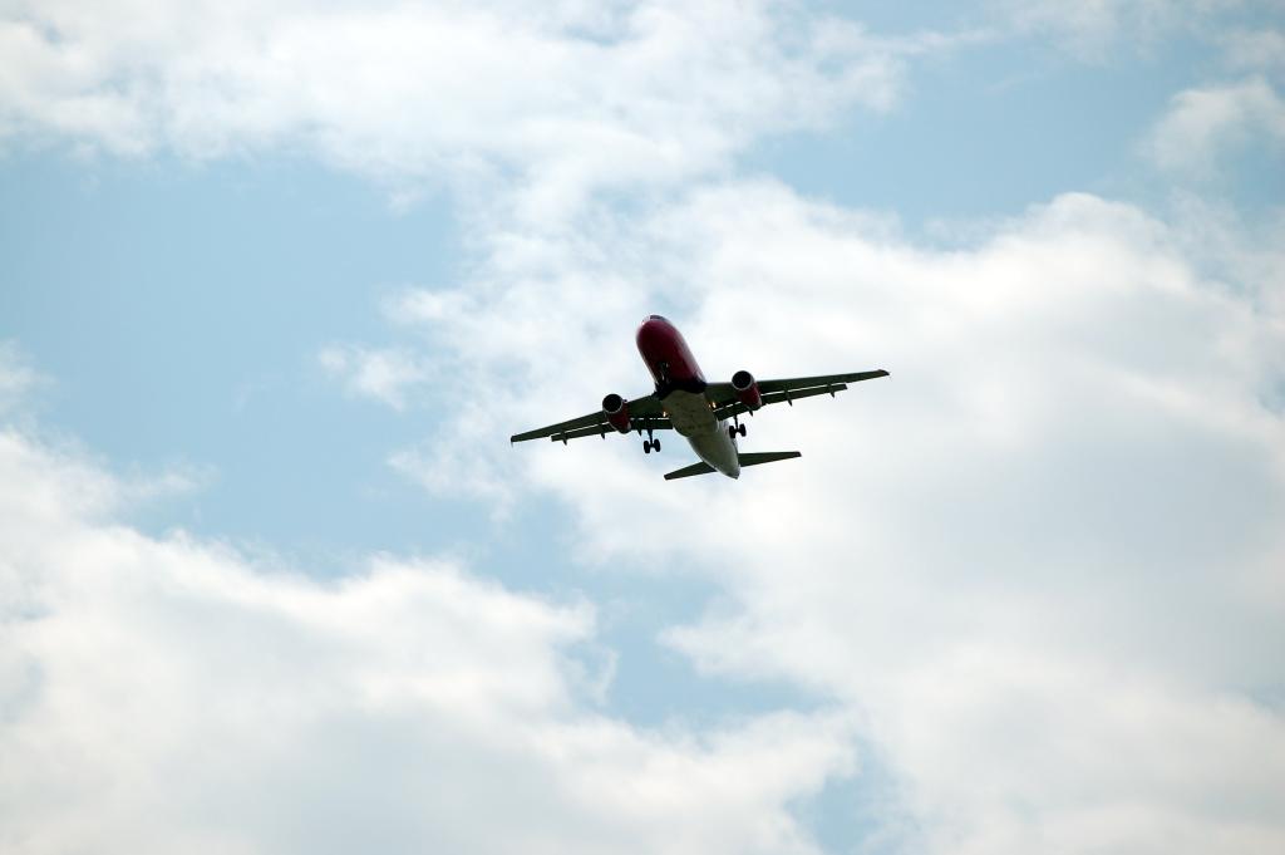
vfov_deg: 6.3
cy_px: 428
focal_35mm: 218
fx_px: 7757
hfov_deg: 9.5
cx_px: 642
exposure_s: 1/2000
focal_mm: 145
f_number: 8
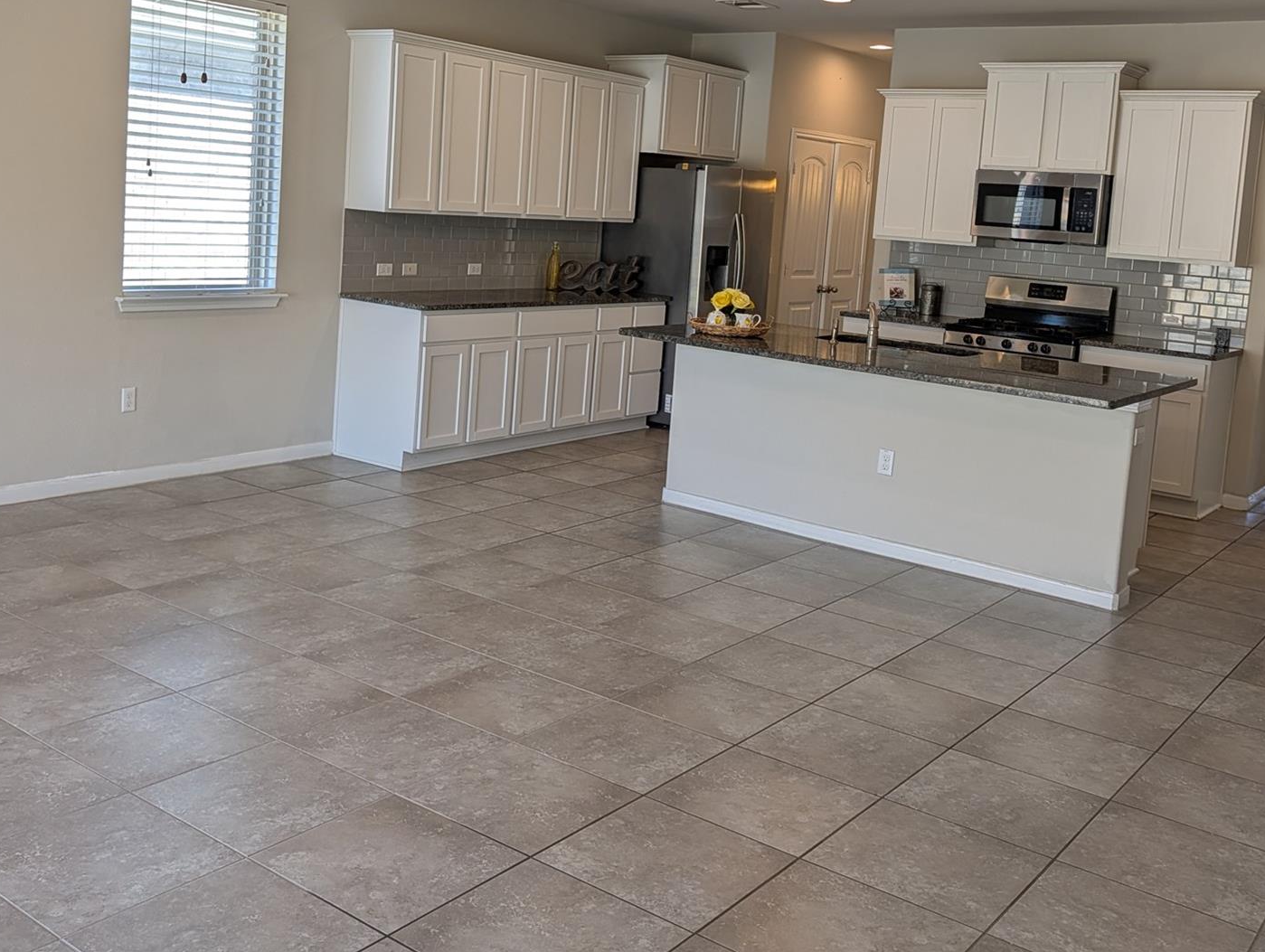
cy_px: 316
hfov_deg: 52.6
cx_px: 606
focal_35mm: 35
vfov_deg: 40.3
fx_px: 1281
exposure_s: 1/120
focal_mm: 6.9
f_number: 1.68
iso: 36
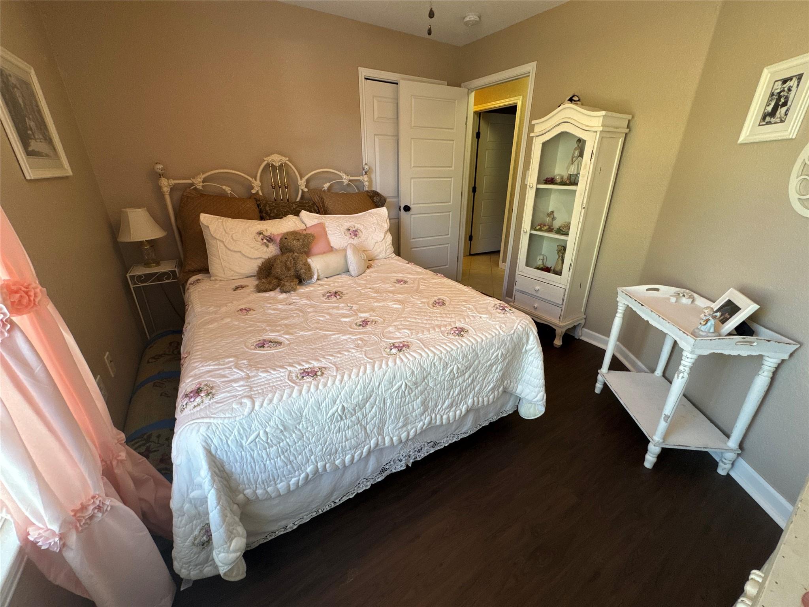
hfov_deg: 102.1
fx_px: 327
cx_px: 404
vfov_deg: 85.7
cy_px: 304
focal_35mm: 14
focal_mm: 2.22
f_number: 2.2
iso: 250
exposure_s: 1/60
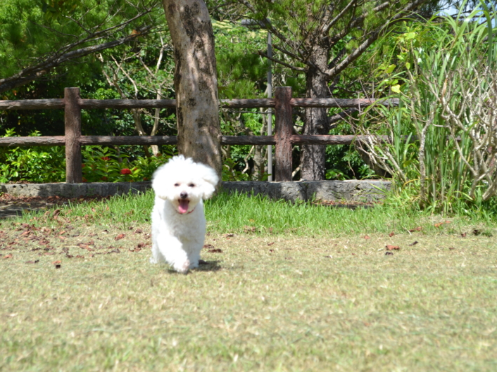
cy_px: 186
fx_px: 1220
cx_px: 239
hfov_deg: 23.0
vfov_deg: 17.4
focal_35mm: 85
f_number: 8
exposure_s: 1/200
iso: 100
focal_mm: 52
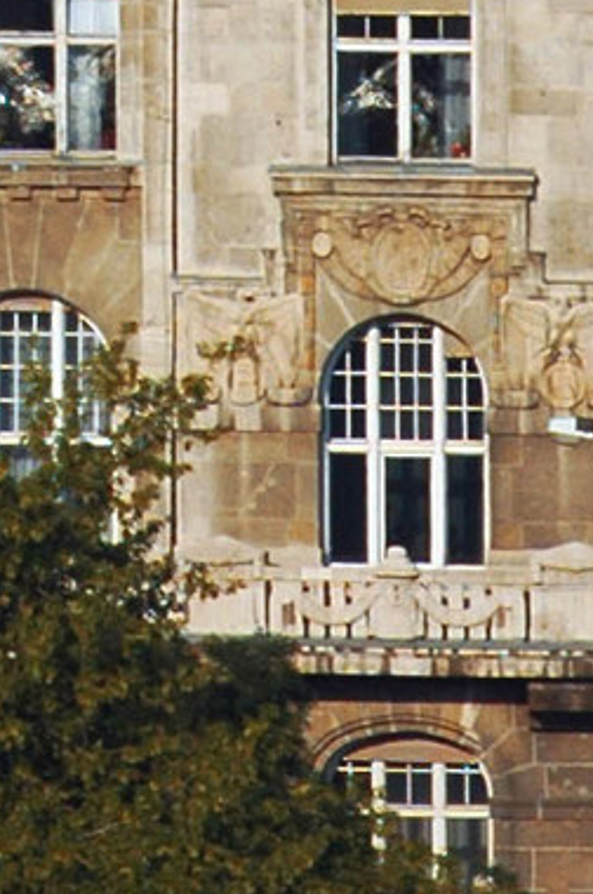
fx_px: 47139
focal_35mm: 1901
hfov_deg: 0.7
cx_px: -711
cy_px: -1892
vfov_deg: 1.1
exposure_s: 1/800
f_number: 7.1
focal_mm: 200
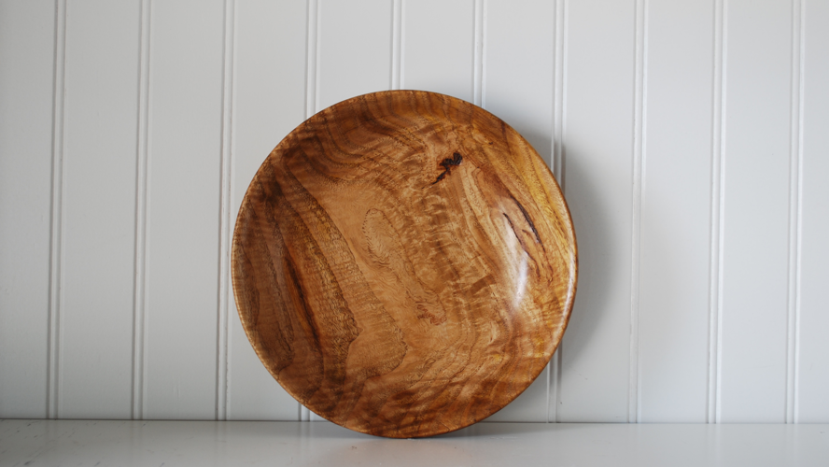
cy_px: 210
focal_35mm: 51
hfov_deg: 40.6
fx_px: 1121
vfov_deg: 23.5
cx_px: 410
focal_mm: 32
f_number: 4.8
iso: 100
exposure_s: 1/10
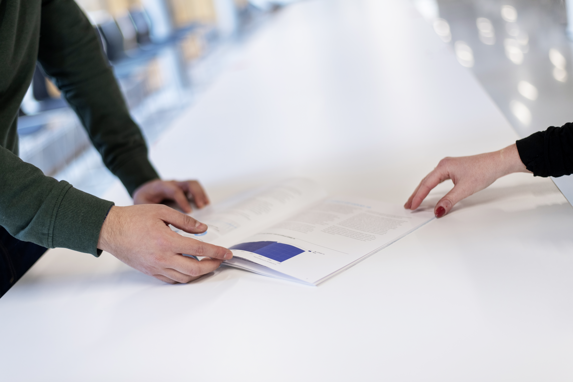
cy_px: 191
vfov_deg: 27.0
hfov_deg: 39.6
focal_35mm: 50
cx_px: 286
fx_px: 796
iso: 320
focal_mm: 50
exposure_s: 1/200
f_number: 1.8
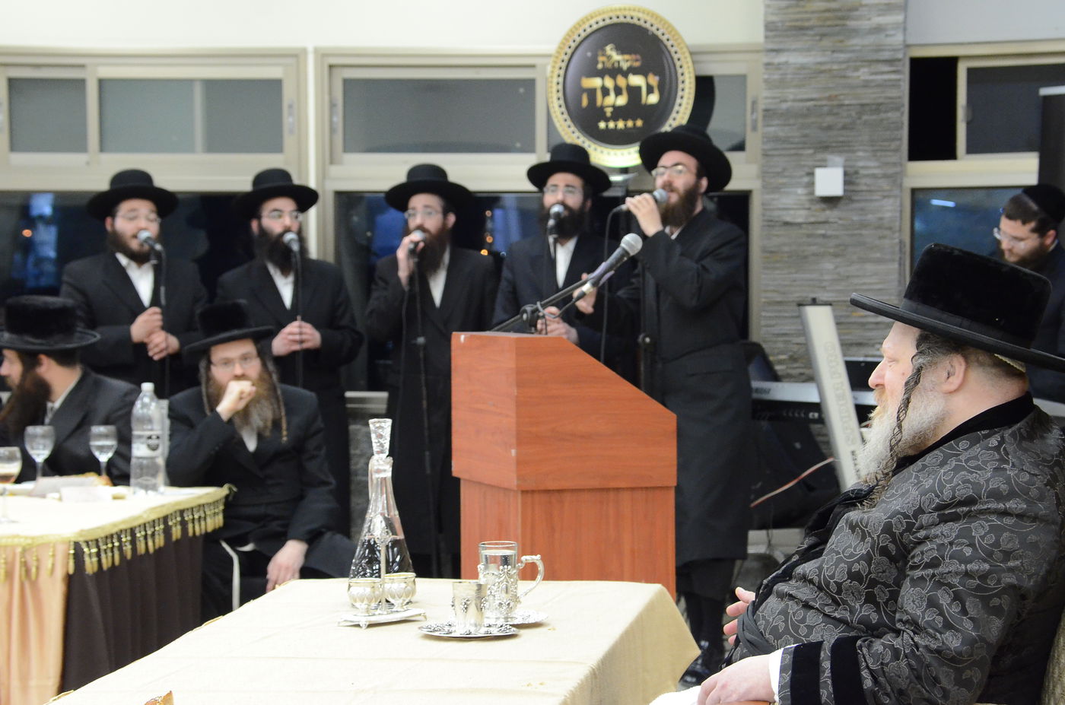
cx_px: 532
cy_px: 352
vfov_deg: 13.4
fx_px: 3011
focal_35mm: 102
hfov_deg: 20.1
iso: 3200
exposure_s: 1/80
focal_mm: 68
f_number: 5.6
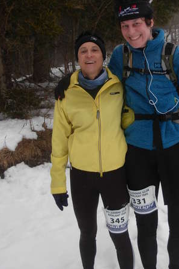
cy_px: 100
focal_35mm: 53
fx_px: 395
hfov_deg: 25.4
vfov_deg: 37.3
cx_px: 117
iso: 79
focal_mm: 6.3
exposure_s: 1/279
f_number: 2.9
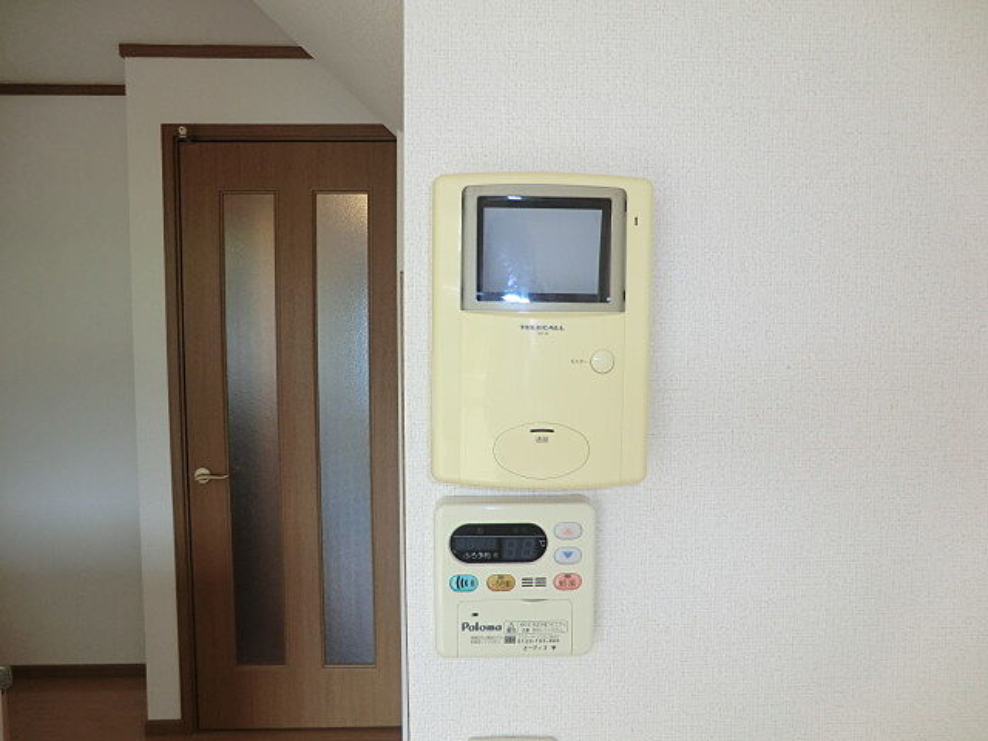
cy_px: 370
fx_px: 685
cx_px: 494
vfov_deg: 56.8
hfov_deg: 71.6
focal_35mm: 24
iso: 80
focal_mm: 4.3
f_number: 3.2
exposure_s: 1/60
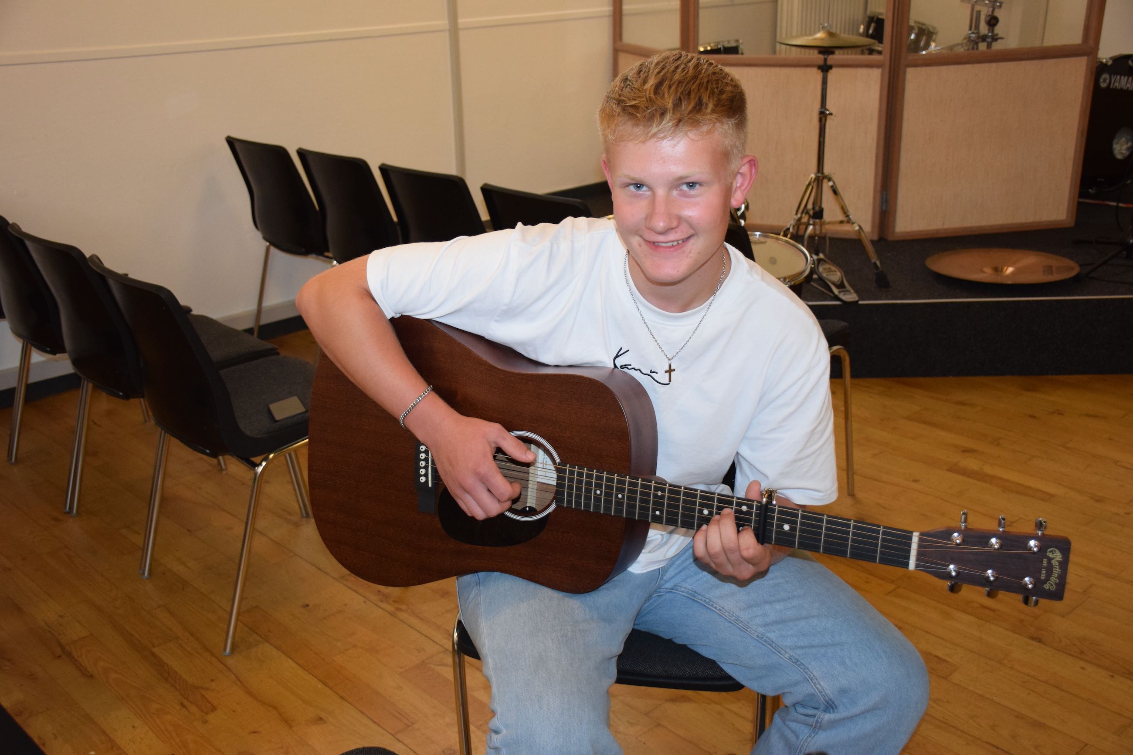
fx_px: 1227
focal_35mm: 39
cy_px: 378
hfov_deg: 49.5
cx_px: 566
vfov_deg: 34.2
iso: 1600
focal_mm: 26
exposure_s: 1/60
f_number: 3.8
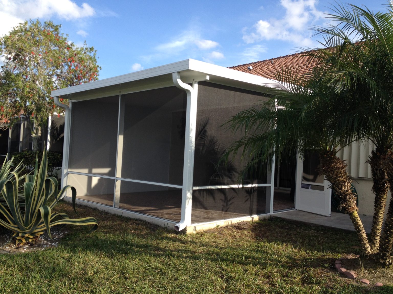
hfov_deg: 52.6
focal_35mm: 35
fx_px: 397
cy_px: 147
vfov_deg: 40.7
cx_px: 196
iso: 50
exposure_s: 1/812
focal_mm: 4.28
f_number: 2.4
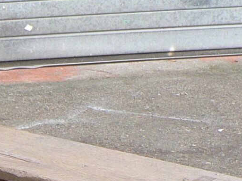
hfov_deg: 10.6
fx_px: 1258
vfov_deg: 8.0
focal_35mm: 180
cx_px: -108
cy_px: 329
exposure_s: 1/60
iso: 80
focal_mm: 6
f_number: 2.8
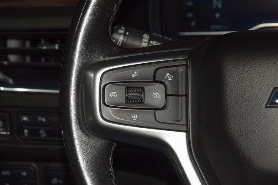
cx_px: 139
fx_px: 811
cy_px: 92
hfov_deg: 19.5
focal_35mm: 105
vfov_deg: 13.0
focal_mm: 70
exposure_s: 1/125
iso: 100
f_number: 8
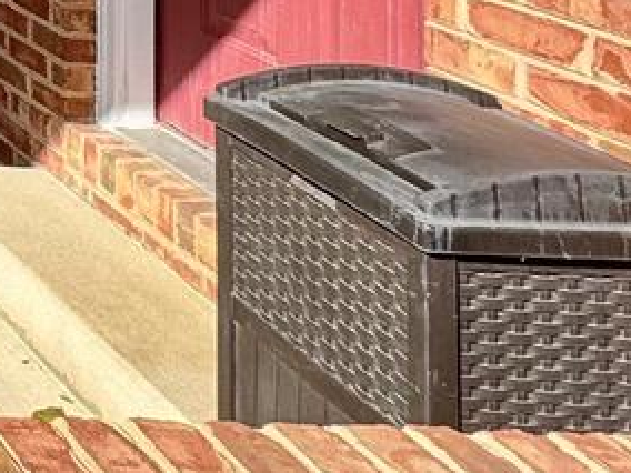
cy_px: -440
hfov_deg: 18.7
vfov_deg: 16.4
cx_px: -600
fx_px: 1294
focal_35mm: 71
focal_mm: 2.22
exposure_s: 1/771
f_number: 2.2
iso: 40
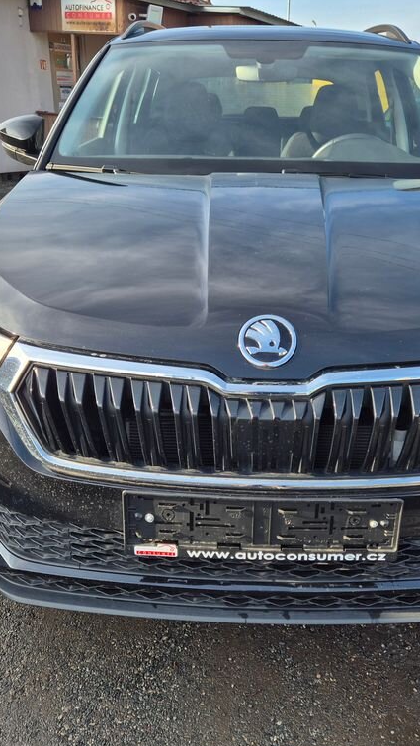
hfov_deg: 34.6
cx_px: 247
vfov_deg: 58.0
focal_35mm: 34
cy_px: 377
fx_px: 673
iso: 25
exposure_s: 1/586
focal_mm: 5.4
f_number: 1.8
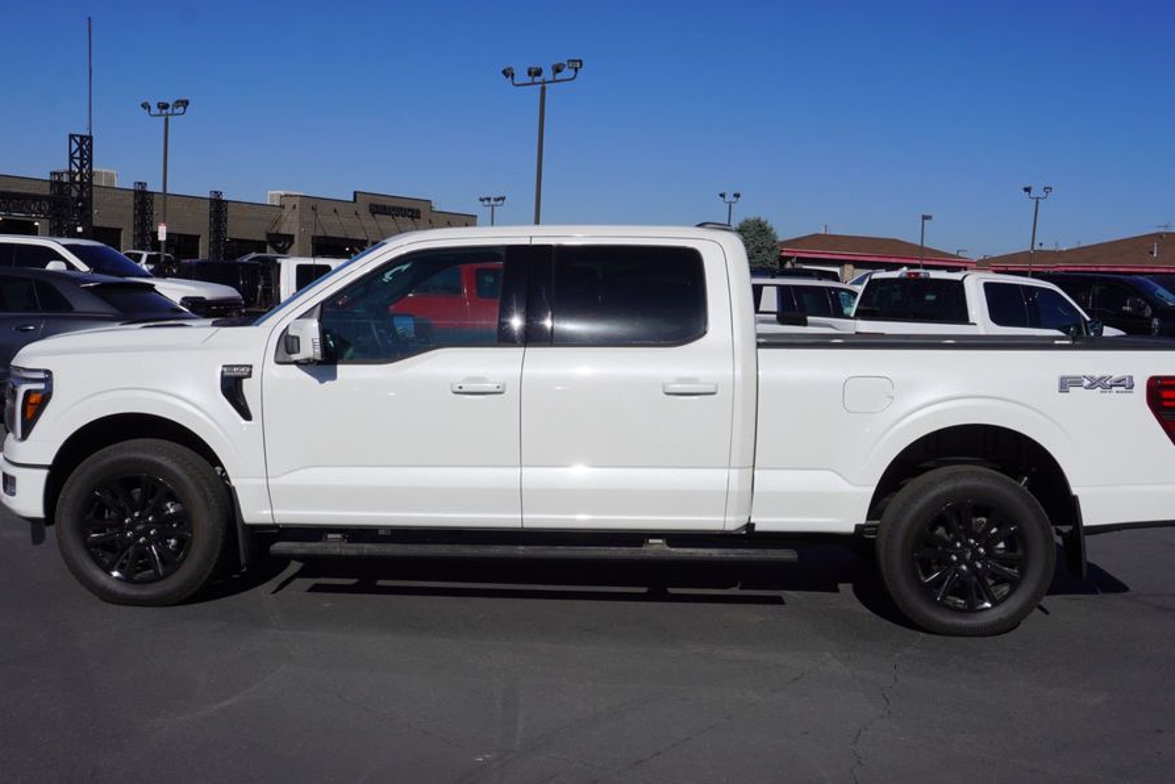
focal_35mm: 40
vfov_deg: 33.7
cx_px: 597
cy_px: 441
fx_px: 1292
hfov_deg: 48.9
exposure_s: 1/400
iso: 100
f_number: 10
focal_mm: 23
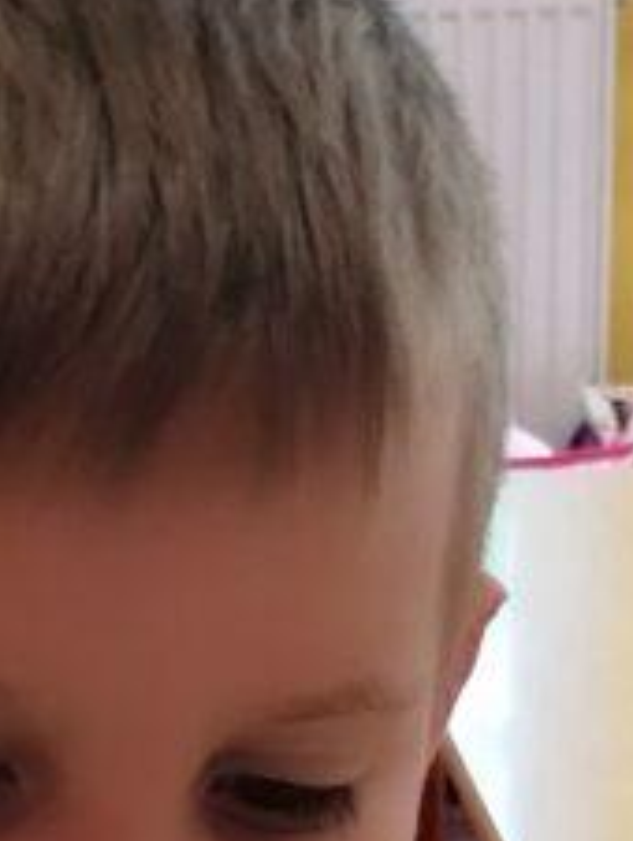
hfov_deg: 7.8
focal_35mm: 191
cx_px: 145
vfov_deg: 9.4
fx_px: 4648
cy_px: 1931
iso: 64
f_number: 1.8
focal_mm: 4.75
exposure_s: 1/50
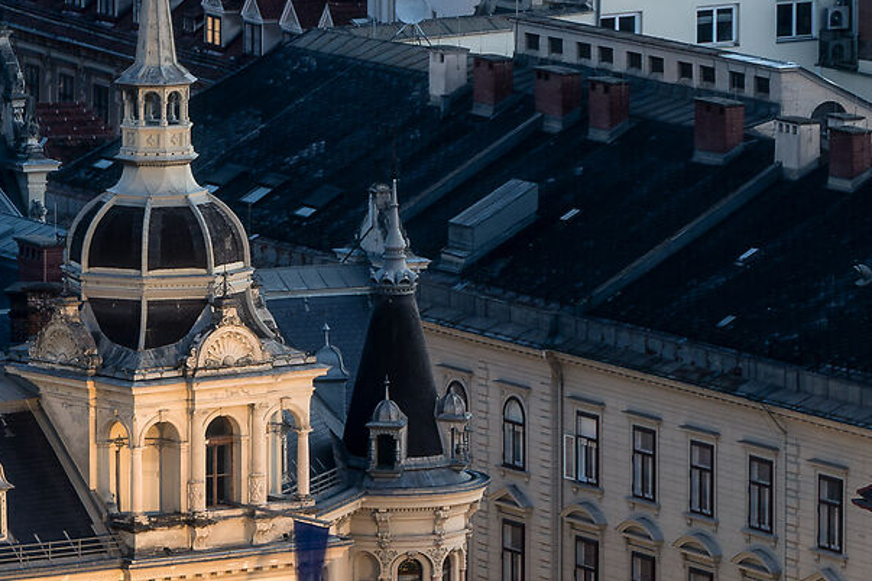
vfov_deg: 3.3
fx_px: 10124
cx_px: -227
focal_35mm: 418
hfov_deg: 4.9
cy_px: 516
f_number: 11
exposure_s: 5
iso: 100
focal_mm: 105
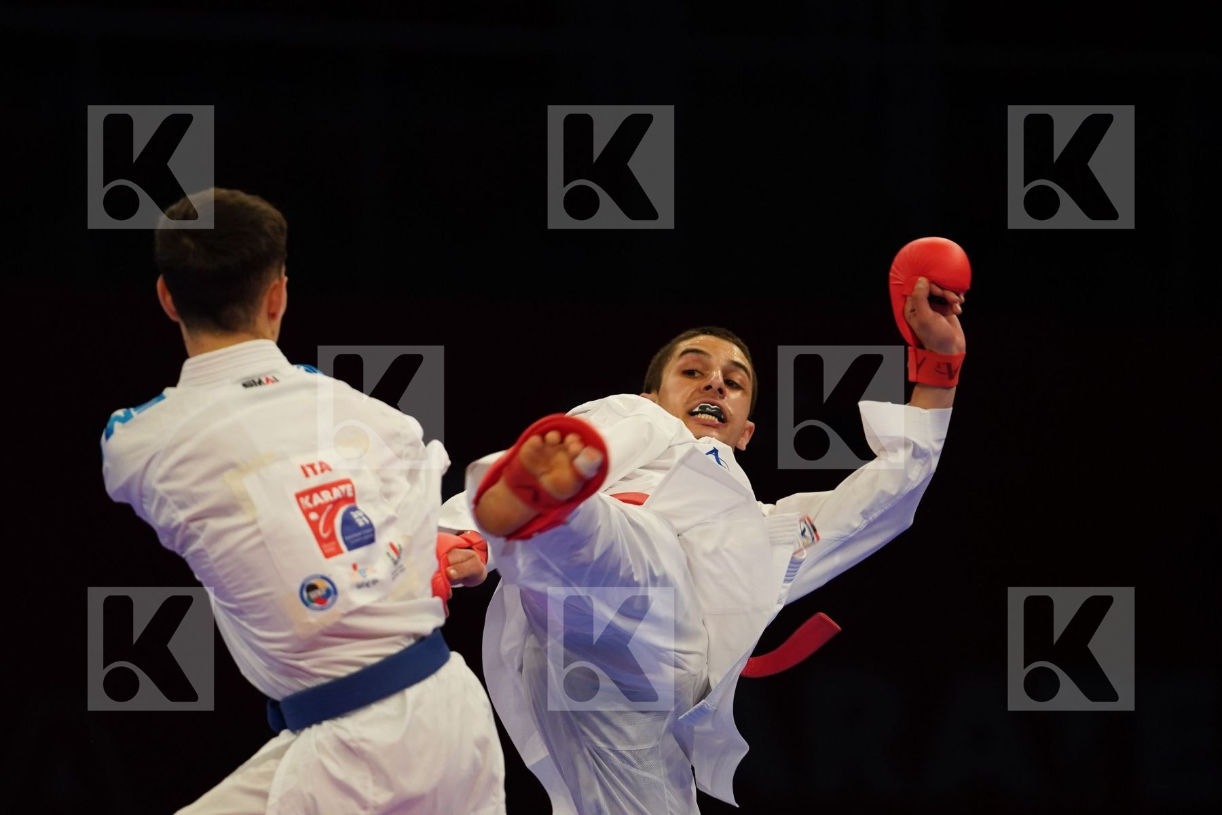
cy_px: 408
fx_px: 10183
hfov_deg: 6.9
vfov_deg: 4.6
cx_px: 611
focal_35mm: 300
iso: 1600
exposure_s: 1/1000
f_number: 2.8
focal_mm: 200
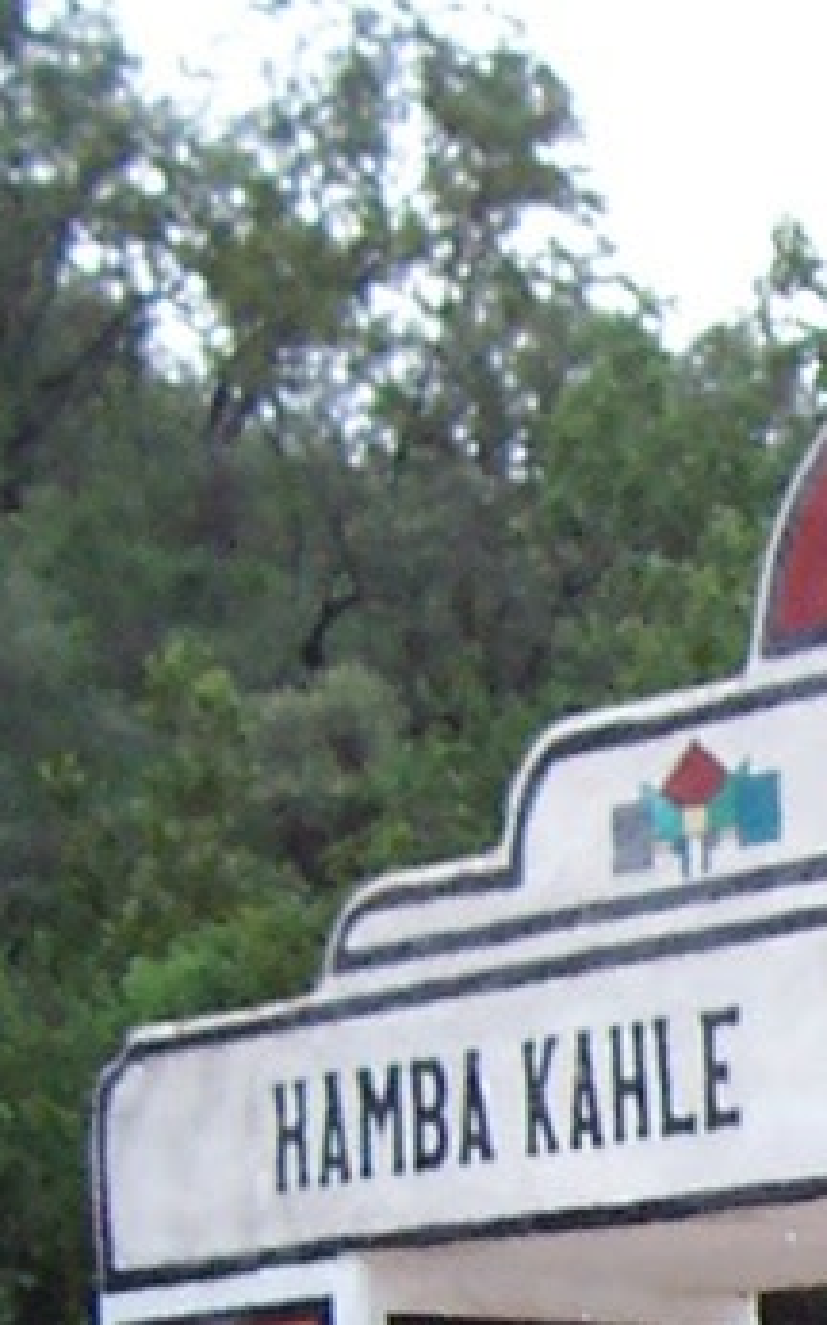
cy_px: 1716
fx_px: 5450
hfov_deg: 8.3
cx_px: 1541
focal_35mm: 151
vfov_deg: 13.4
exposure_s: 1/60
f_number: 2.8
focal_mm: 5.6
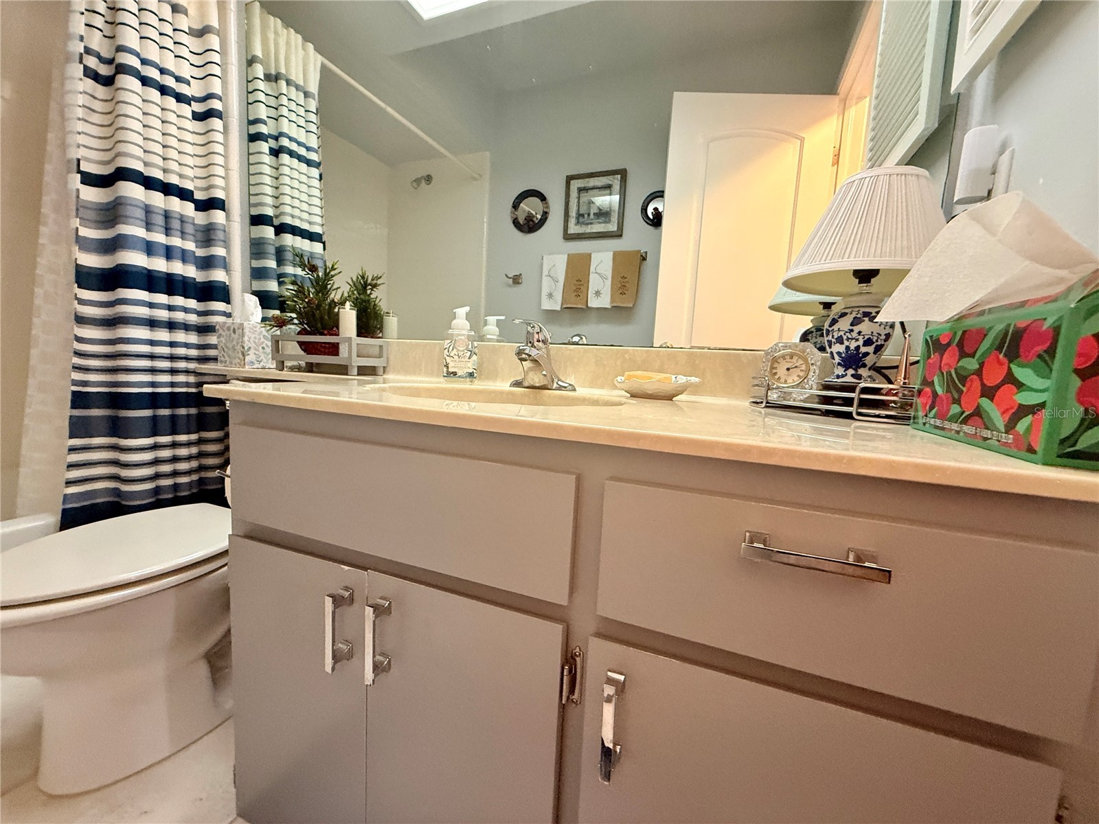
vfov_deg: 85.7
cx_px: 550
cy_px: 412
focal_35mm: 14
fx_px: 444
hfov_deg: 102.1
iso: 400
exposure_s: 1/60
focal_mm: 2.22
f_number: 2.2
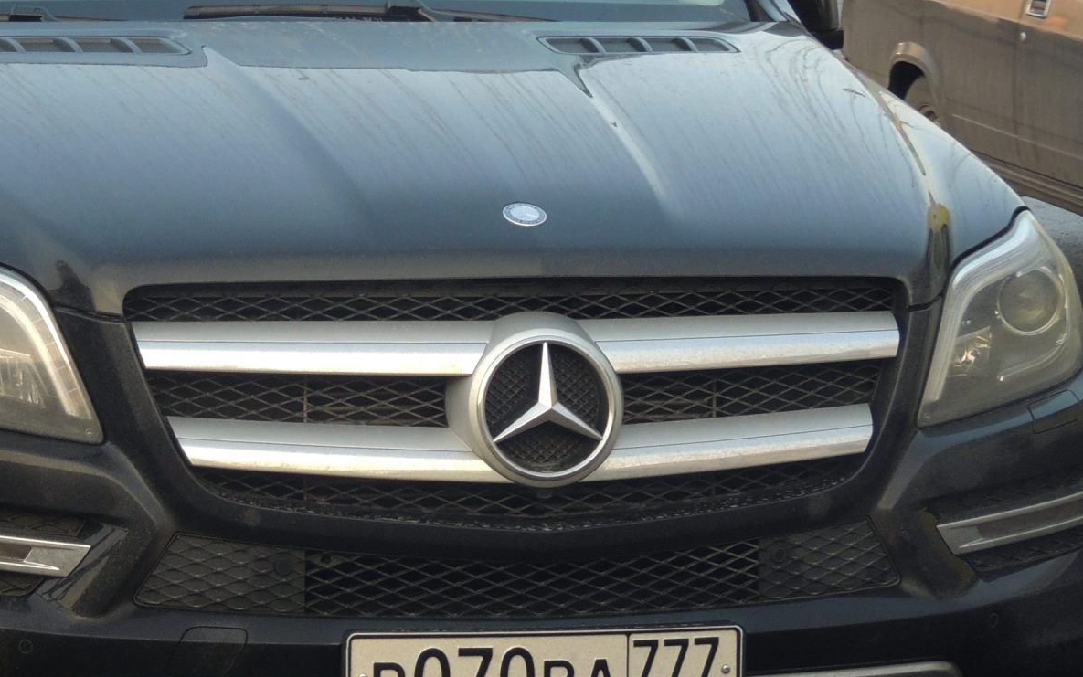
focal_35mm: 161
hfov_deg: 13.0
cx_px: 281
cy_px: 264
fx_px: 4753
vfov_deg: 8.1
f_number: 4.1
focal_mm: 16
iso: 140
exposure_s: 1/100
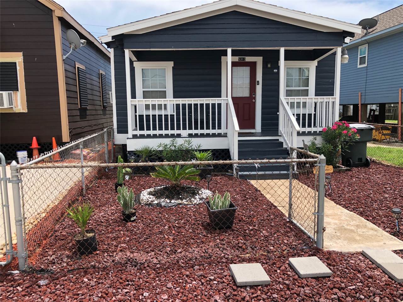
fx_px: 326
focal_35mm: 28
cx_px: 202
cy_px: 151
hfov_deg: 63.4
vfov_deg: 49.7
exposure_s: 1/1215
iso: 20
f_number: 1.8
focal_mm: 4
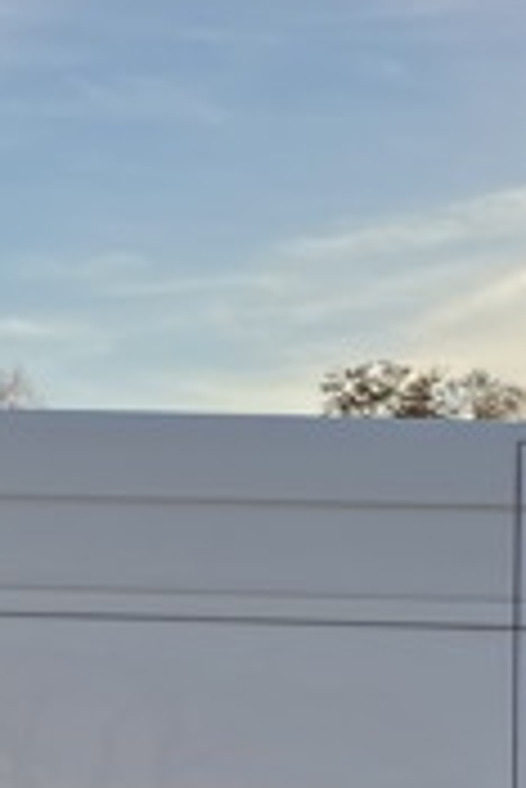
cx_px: 665
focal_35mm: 133
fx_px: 2909
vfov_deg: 14.3
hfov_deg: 10.1
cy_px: 1216
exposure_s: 1/214
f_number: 1.8
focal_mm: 3.99
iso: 32
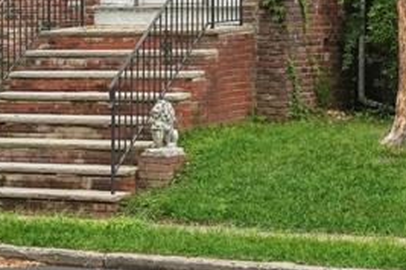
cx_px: 111
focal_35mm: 119
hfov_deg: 17.1
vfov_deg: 10.9
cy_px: -193
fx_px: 1342
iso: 400
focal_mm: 31
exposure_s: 1/320
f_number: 5.6
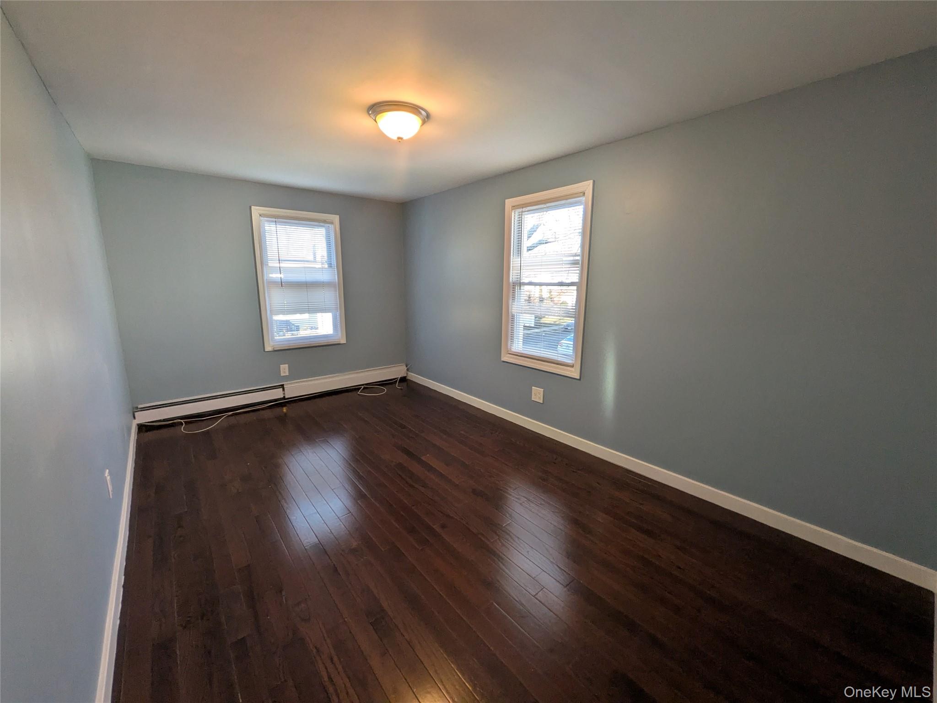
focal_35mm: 14
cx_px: 468
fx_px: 379
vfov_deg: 85.7
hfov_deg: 102.1
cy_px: 352
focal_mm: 1.83
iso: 105
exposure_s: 1/120
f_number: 2.2
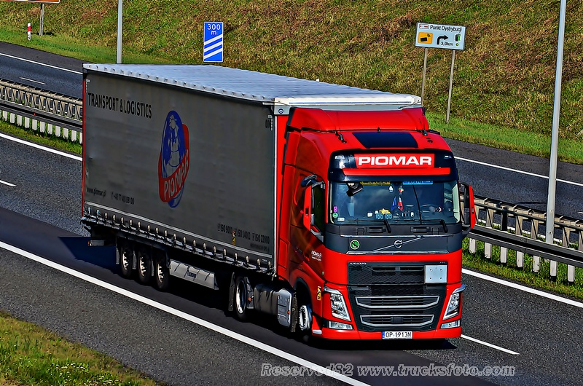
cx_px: 292
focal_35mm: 210
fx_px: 3394
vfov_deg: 6.5
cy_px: 193
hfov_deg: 9.8
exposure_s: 1/800
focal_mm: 140
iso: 200
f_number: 8
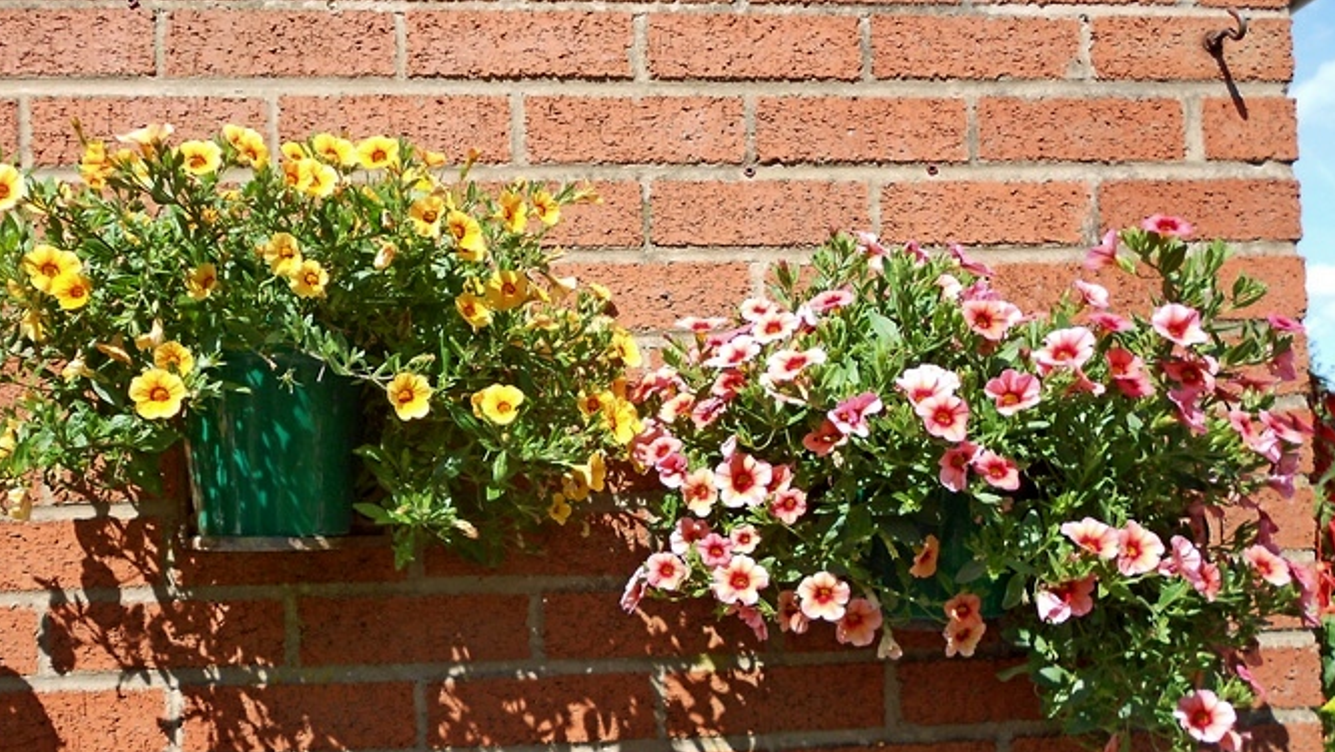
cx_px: 615
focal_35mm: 34
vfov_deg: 34.2
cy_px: 521
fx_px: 1204
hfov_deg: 57.9
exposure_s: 1/400
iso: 80
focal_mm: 4.6
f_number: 3.2
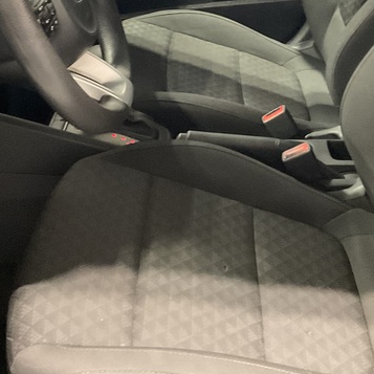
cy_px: 19
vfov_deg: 24.1
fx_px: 843
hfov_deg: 25.0
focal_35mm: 69
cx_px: 219
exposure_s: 1/30
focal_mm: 3
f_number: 1.8
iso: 320
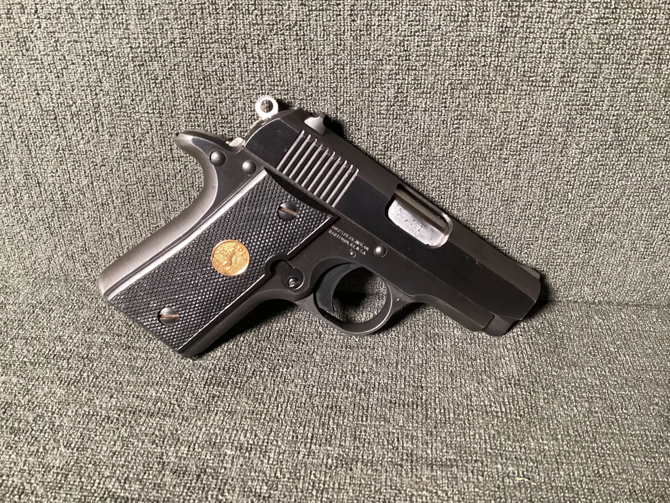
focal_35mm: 31
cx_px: 335
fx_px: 600
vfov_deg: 45.4
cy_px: 252
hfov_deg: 58.3
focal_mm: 3.3
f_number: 2.4
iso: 400
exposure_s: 1/40
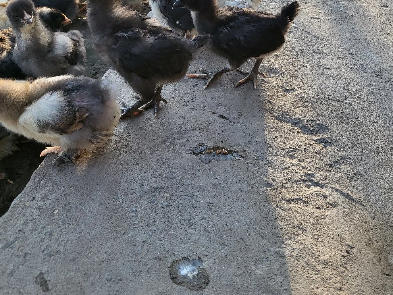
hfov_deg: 52.6
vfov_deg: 39.9
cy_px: 84
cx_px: 197
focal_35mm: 35
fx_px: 397
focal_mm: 4.25
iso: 50
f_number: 1.8
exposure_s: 1/357
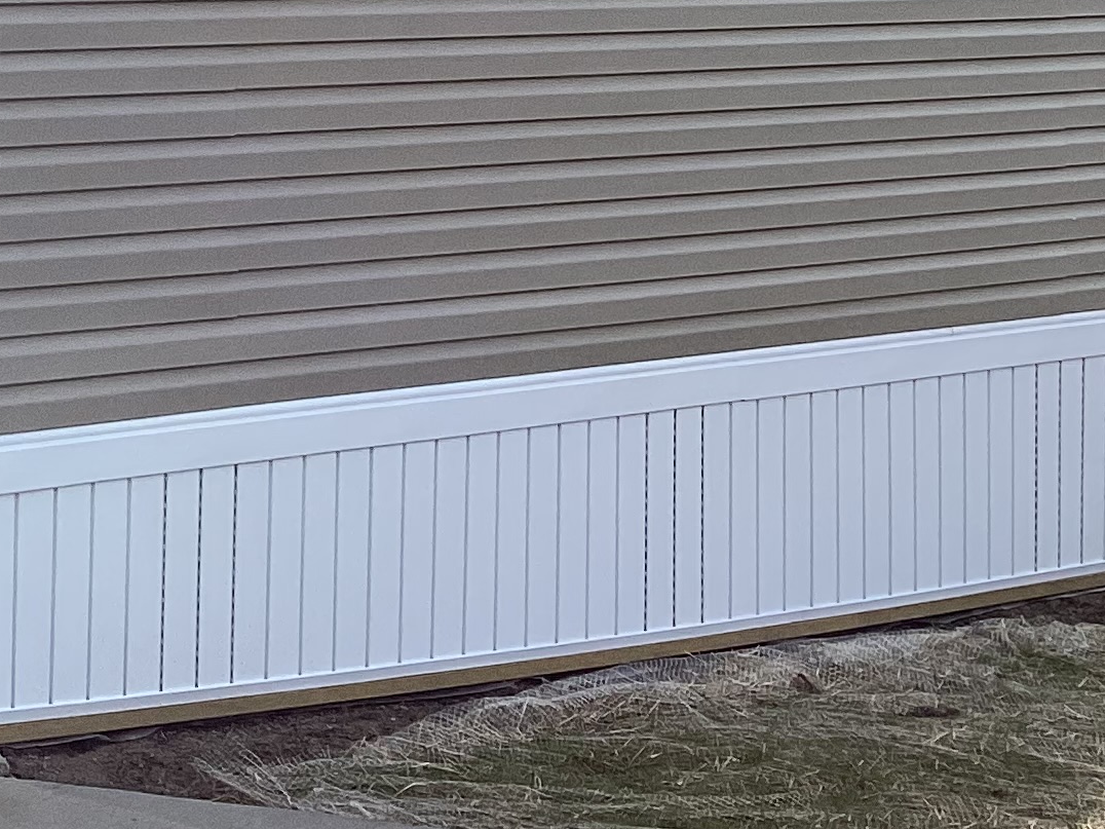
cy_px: -82
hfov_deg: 19.2
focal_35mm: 94
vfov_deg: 15.3
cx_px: -369
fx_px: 3001
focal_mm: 3.3
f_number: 2.4
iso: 25
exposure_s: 1/959
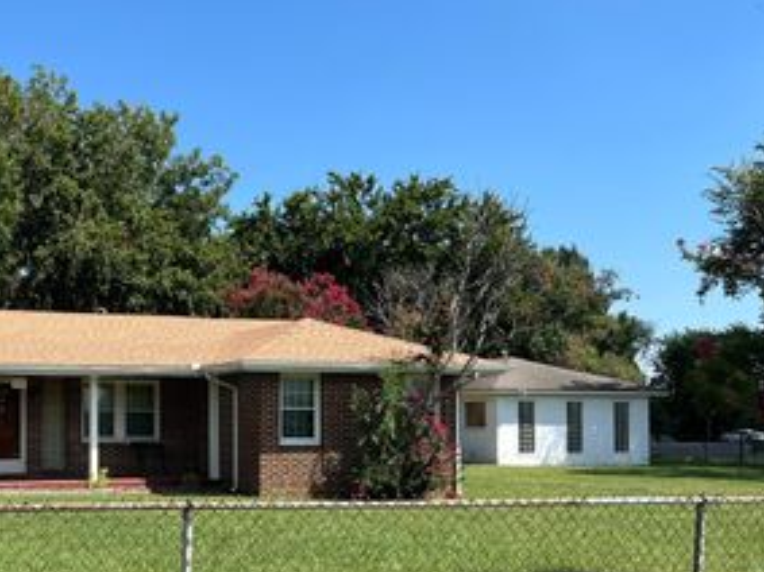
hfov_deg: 38.9
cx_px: 105
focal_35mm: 46
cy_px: 411
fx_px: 1015
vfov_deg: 31.1
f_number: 1.5
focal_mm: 5.7
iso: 50
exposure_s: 1/2994
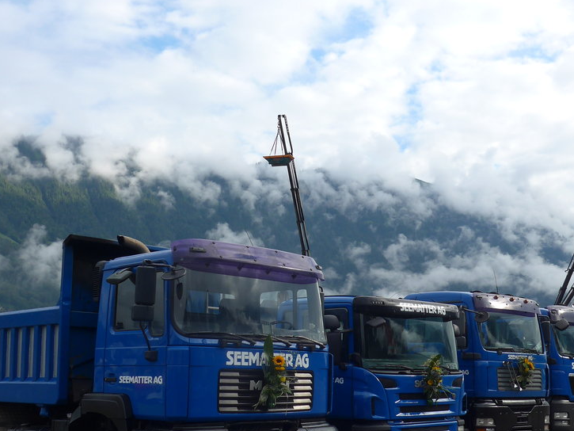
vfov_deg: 30.1
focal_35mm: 48
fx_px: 796
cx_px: 306
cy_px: 277
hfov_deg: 39.6
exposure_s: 1/800
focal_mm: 6
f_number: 2.8
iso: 80
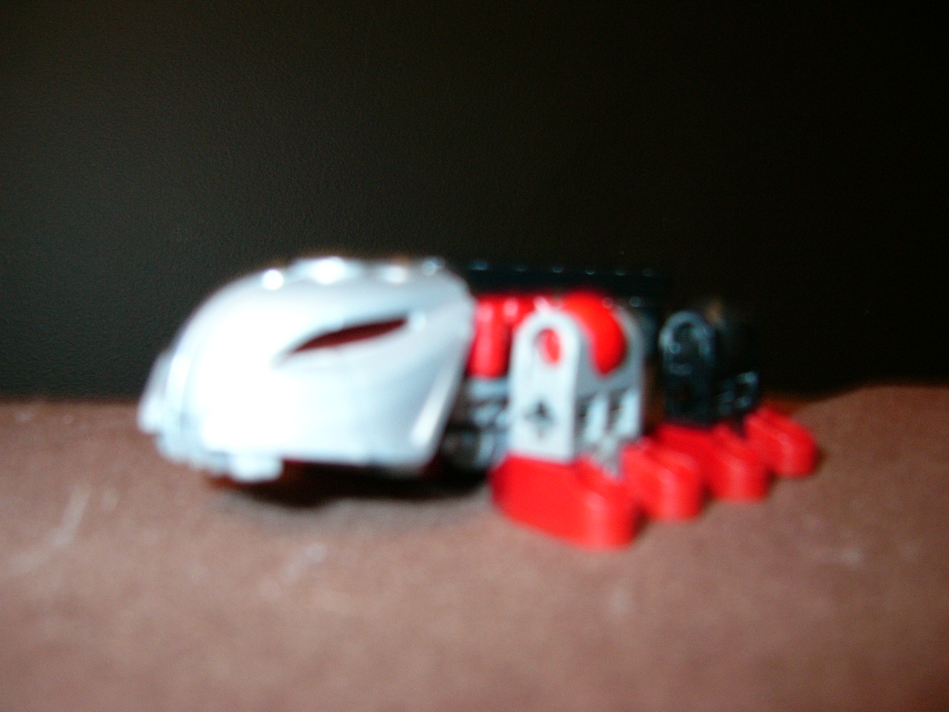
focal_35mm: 35
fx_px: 960
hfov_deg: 52.6
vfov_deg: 40.7
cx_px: 474
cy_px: 356
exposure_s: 1
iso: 100
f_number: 2.8
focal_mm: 5.8
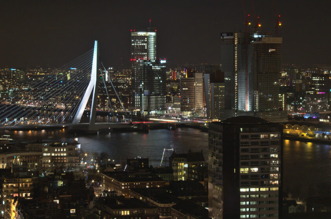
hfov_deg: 20.5
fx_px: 917
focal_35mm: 100
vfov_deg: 13.6
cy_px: 98
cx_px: 170
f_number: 10
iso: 800
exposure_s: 2
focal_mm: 55
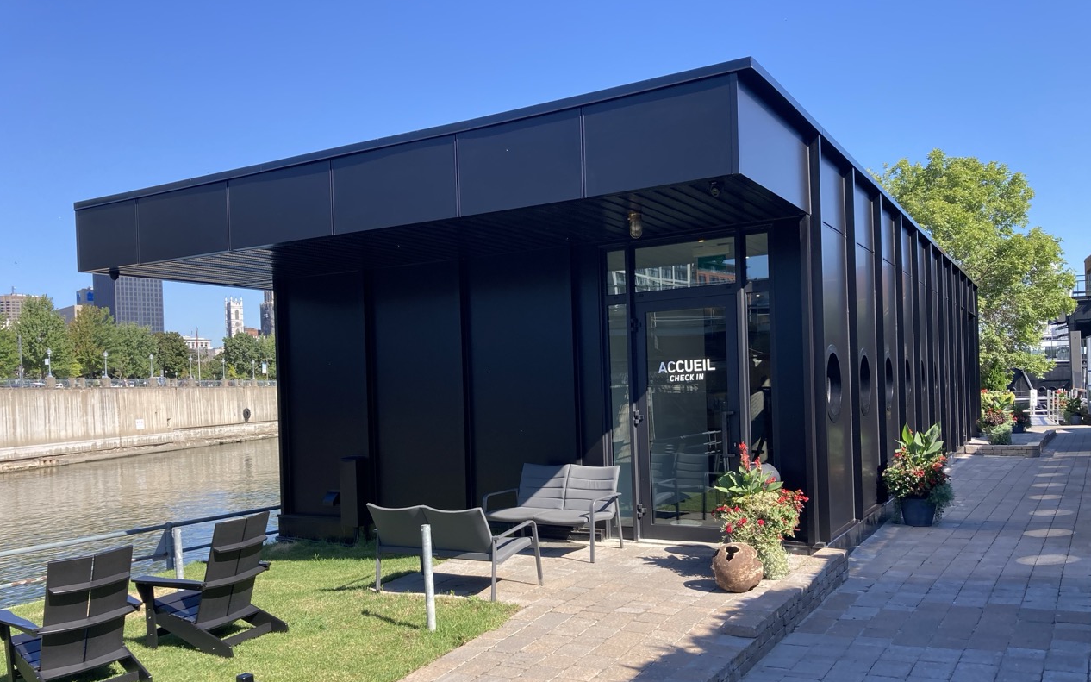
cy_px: 408
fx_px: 892
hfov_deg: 62.9
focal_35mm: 30
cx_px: 546
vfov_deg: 41.6
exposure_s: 1/827
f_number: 1.8
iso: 20
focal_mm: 3.99
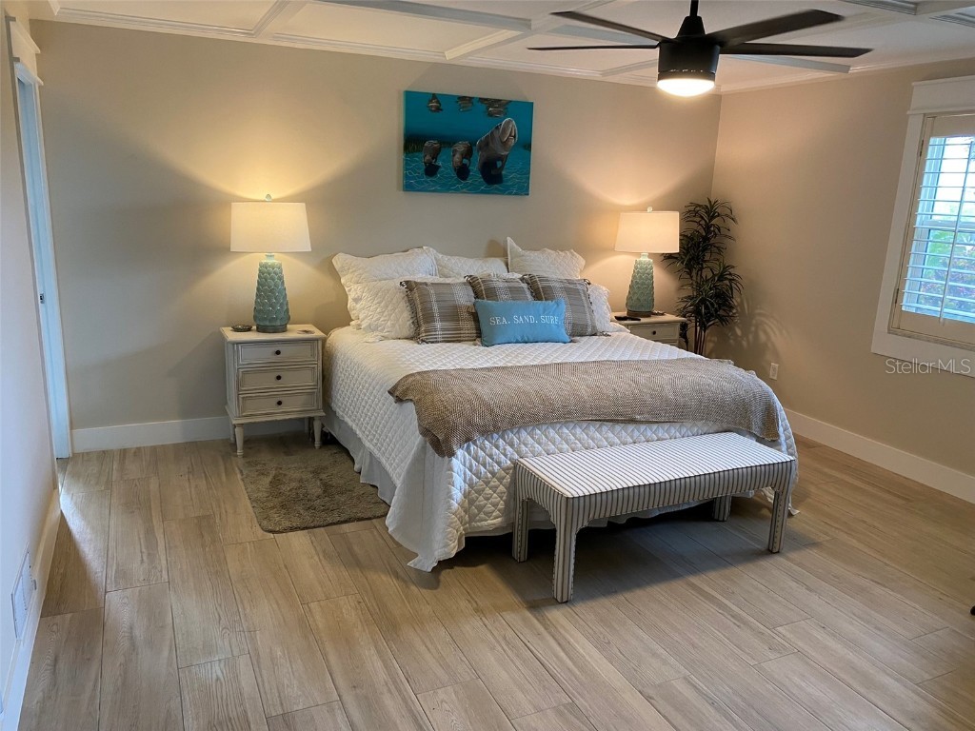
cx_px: 488
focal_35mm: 26
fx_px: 732
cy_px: 366
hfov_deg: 67.3
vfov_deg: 53.1
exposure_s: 1/60
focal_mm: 4.25
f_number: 1.8
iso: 125
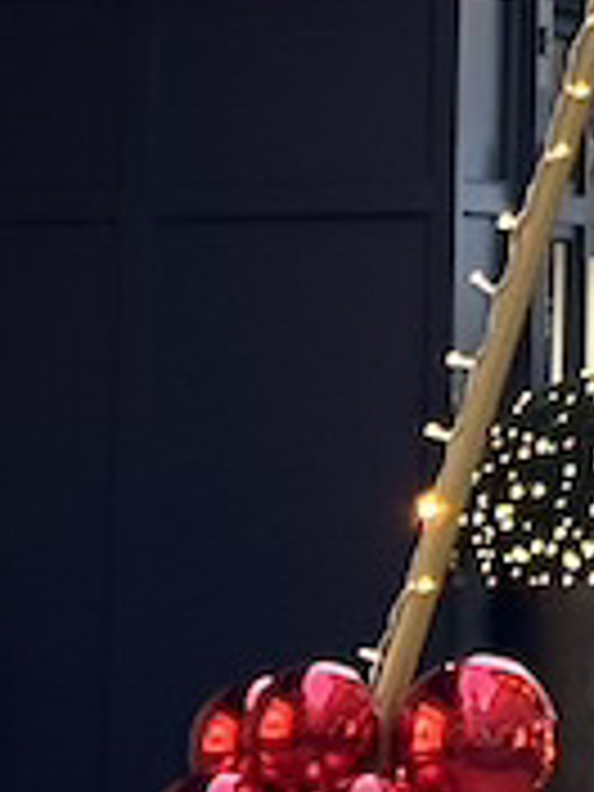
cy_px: -1357
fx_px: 8328
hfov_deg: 4.0
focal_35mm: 364
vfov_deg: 5.2
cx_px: 1544
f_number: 1.78
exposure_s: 1/100
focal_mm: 6.86
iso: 160
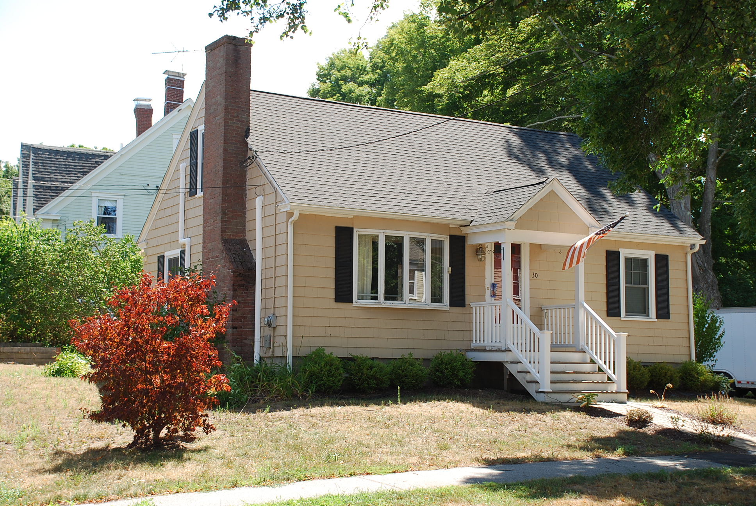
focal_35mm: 52
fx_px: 1104
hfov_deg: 37.8
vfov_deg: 25.8
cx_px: 378
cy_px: 253
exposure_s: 1/125
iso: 100
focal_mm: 35
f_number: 5.6
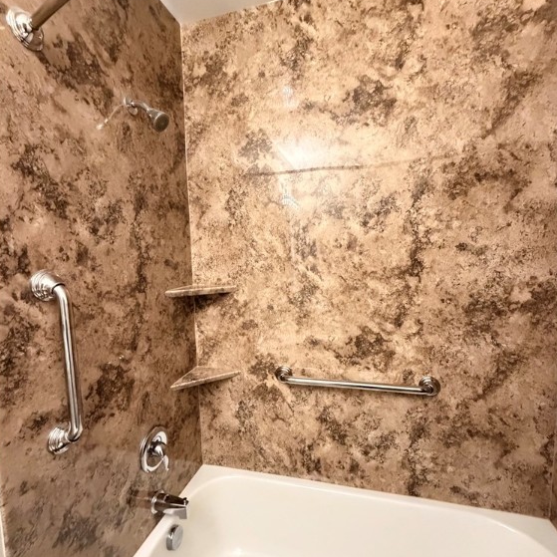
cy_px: 288
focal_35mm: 17
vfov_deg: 83.9
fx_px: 309
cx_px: 279
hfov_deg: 84.0
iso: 1250
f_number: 2.2
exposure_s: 1/60
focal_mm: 2.22
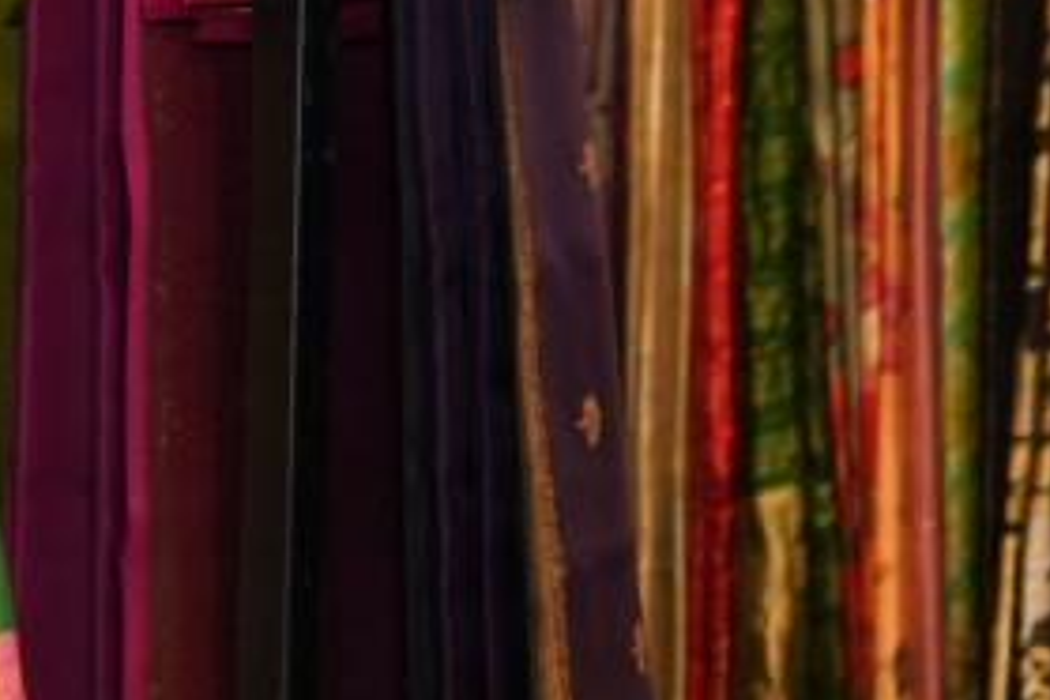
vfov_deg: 8.3
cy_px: 587
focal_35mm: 165
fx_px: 4812
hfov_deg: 10.8
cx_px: -1344
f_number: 5
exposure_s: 1/160
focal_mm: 24
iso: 800
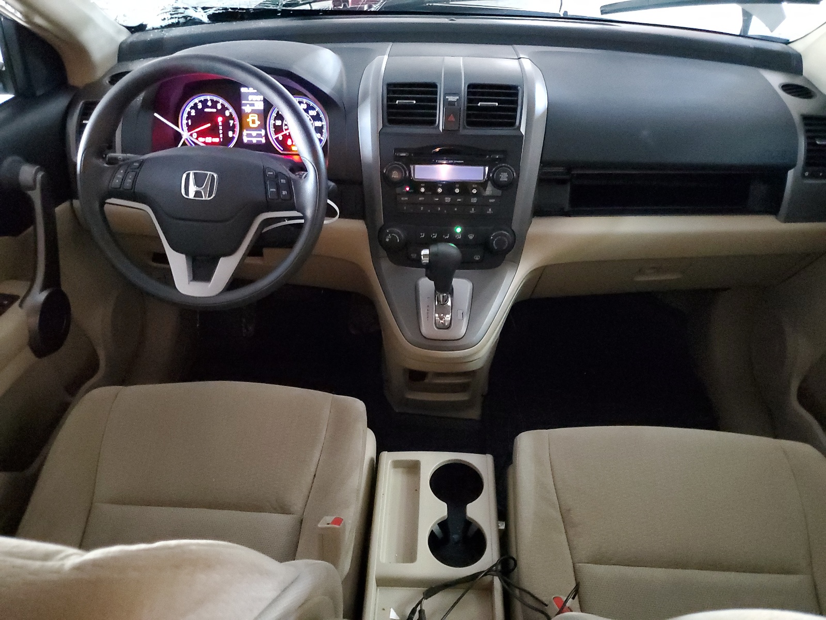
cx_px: 413
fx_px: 620
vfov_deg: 53.1
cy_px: 310
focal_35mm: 26
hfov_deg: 67.3
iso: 1029
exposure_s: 1/9
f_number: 1.5
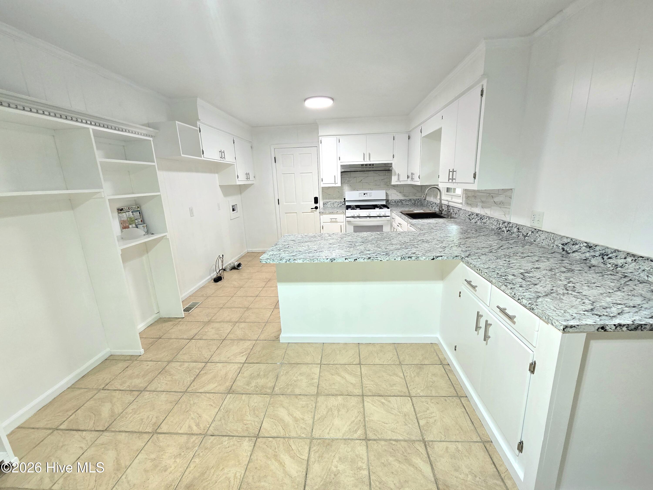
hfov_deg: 106.2
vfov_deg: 89.9
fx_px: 245
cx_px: 326
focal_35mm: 13
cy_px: 245
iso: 160
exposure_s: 1/60.2
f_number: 2.2
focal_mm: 2.2
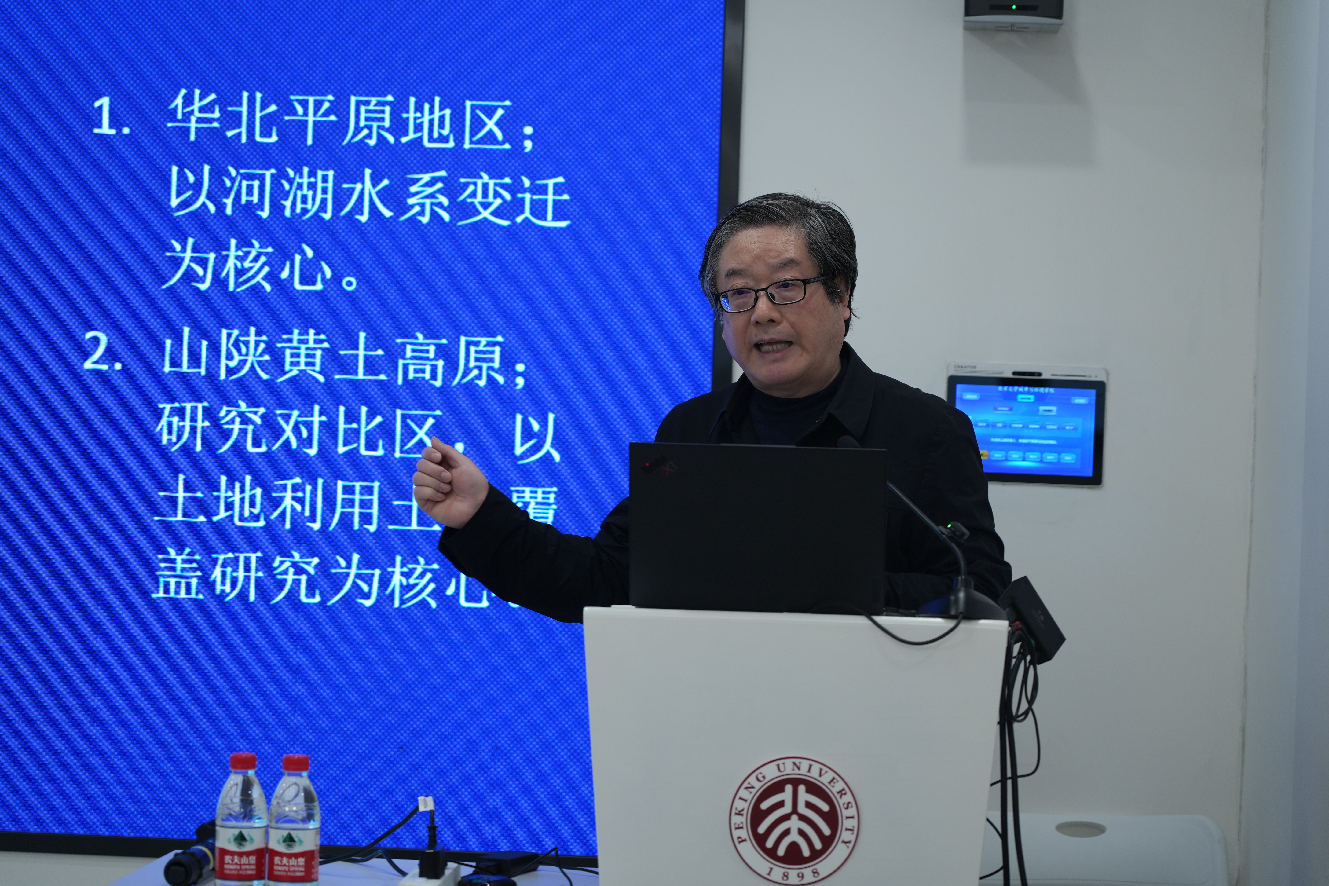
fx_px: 3876
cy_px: 443
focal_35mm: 105
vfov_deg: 13.0
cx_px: 664
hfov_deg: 19.5
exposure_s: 1/50
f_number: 4
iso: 400
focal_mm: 105
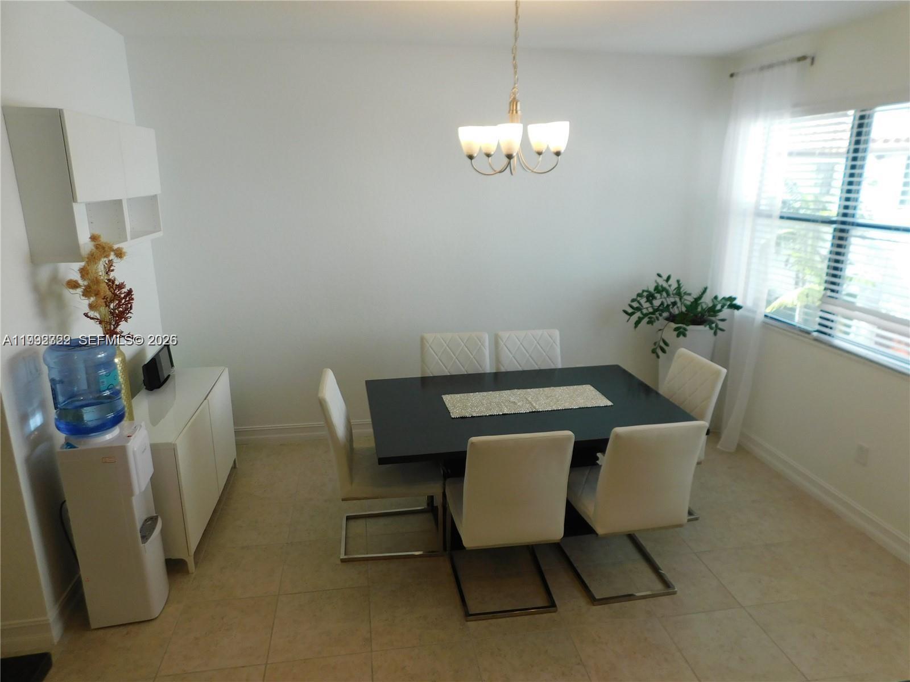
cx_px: 455
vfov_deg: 58.9
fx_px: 605
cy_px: 341
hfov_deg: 73.9
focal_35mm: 23
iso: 125
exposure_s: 1/100
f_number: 3
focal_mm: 4
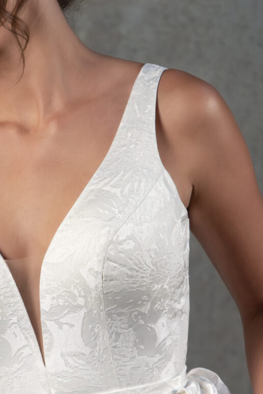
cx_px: 78
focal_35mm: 245
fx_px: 2686
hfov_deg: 5.6
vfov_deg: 8.4
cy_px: 350
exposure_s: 1/500
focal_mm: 66
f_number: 4
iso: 1000
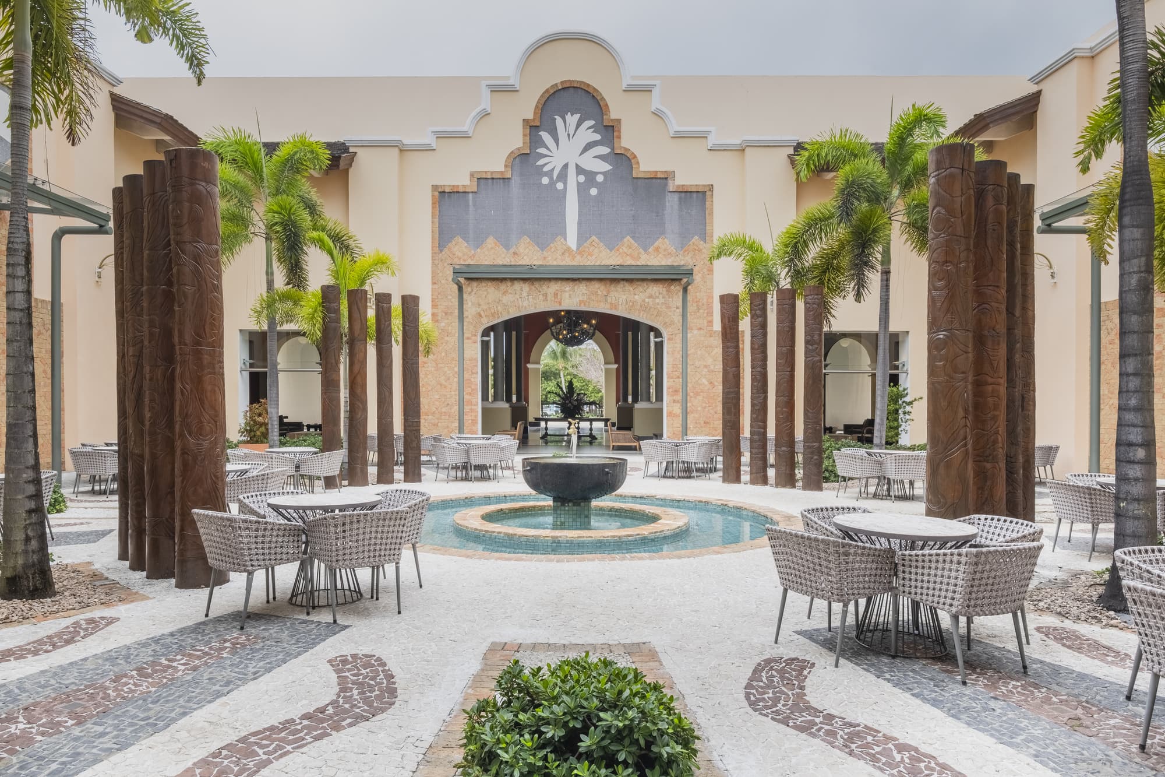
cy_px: 388
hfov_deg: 73.7
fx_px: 777
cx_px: 582
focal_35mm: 24
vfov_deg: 53.1
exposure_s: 1/1000
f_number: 10
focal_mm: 15.9
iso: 400
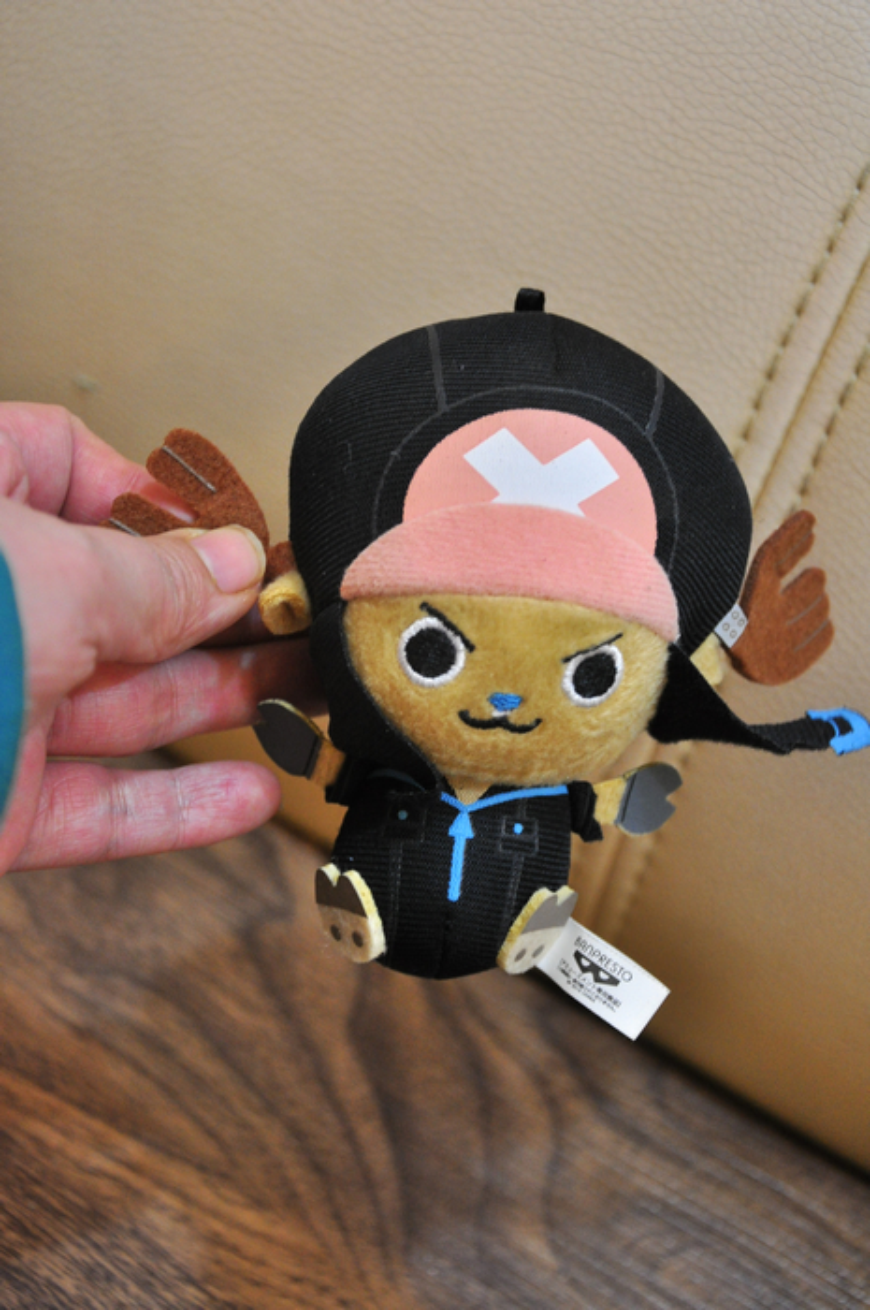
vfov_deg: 31.9
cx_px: 435
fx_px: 2289
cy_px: 655
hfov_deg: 21.5
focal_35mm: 63
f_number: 4.8
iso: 800
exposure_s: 1/30
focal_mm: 42
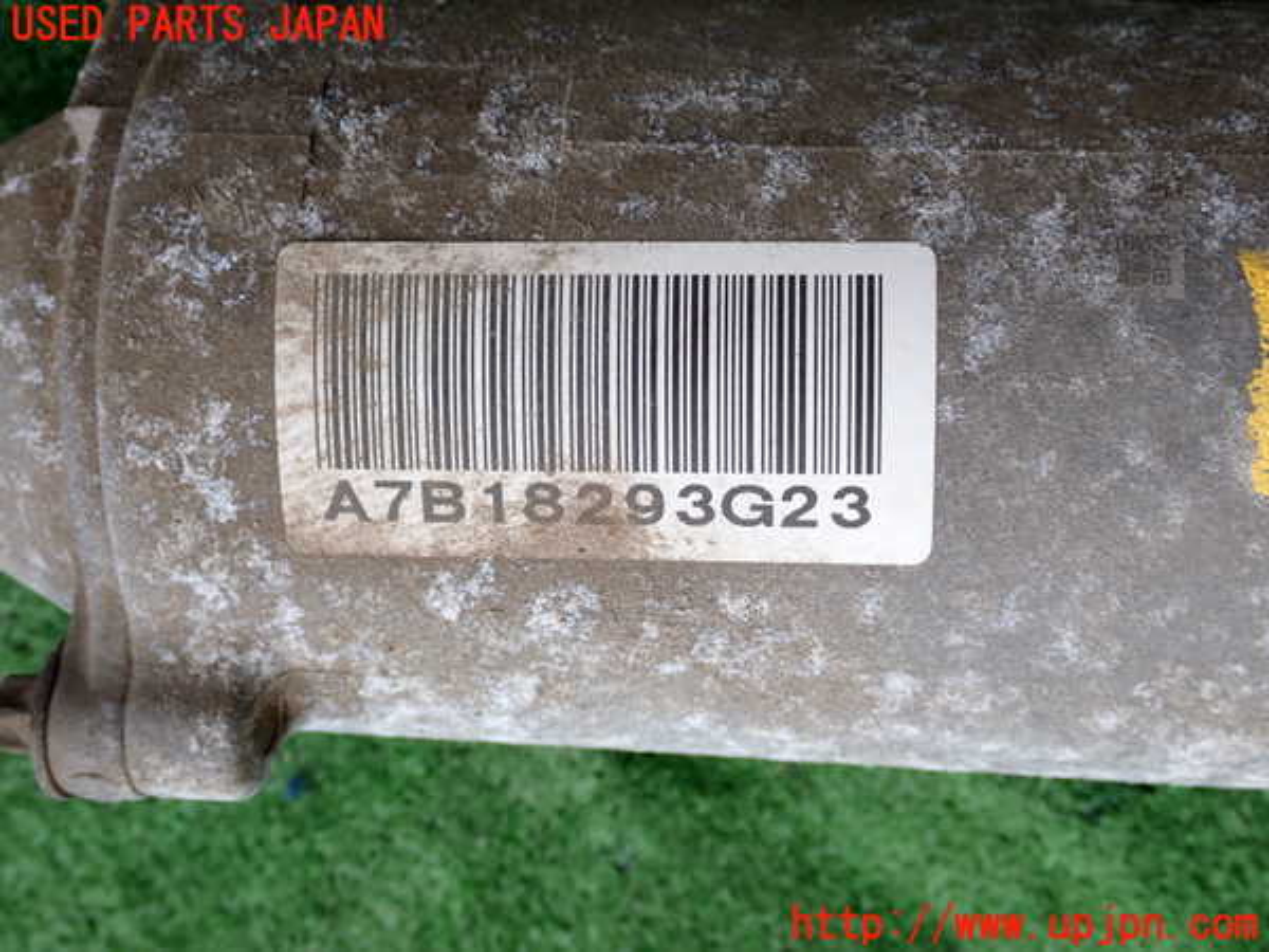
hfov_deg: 42.9
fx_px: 1613
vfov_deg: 32.9
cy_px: 476
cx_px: 634
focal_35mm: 44
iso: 100
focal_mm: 7.84
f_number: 4
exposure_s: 1/320
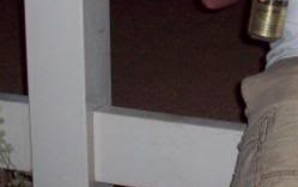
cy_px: 24
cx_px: 297
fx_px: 1024
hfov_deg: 16.2
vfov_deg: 10.4
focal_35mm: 126
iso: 160
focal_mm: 6.2
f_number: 2.8
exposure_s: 1/45
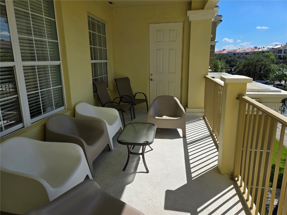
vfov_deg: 58.9
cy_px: 108
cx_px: 144
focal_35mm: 23
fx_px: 191
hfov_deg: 73.9
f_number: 1.8
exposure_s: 1/2384
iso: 25
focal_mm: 5.4
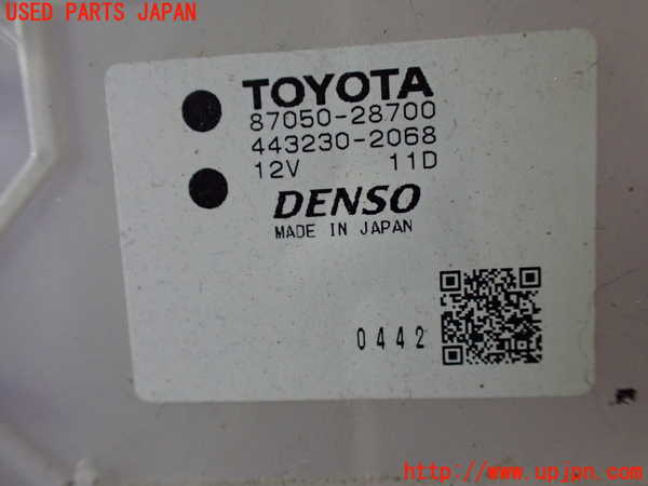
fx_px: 562
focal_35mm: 30
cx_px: 324
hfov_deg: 60.0
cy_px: 243
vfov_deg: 46.8
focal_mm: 5.4
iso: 800
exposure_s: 1/50
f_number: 2.3
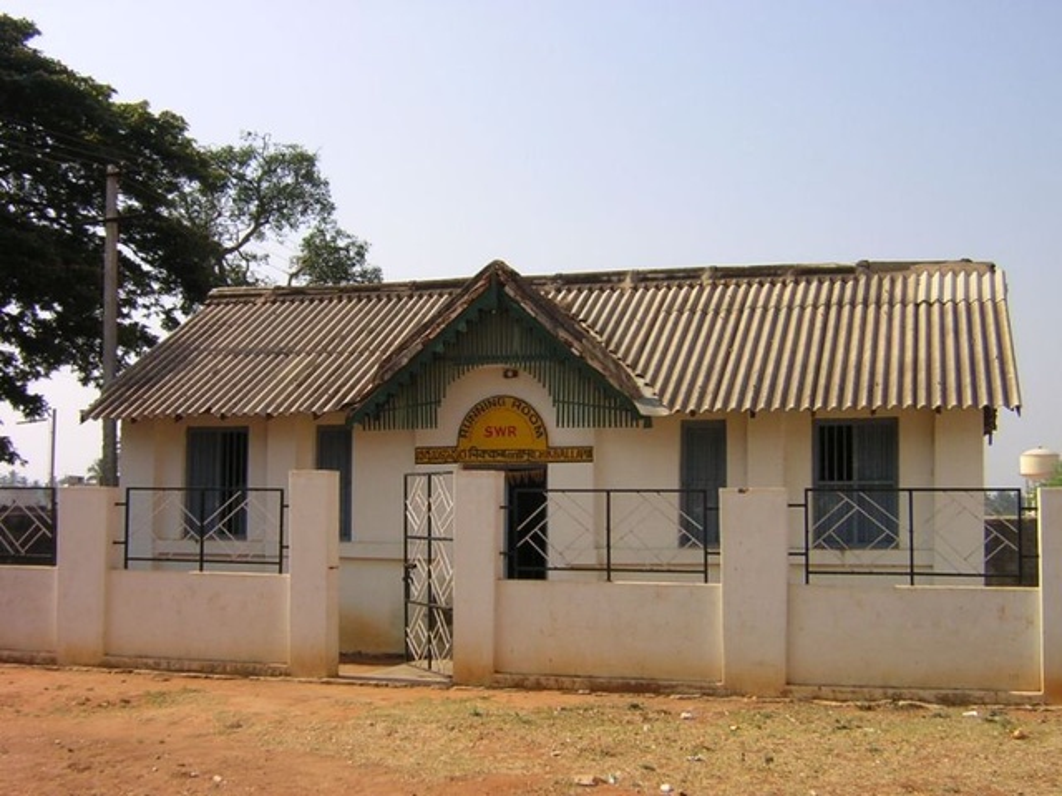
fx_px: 1319
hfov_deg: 43.9
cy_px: 398
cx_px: 531
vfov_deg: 33.6
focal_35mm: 43
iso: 100
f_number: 5.6
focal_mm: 5.6
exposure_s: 1/296
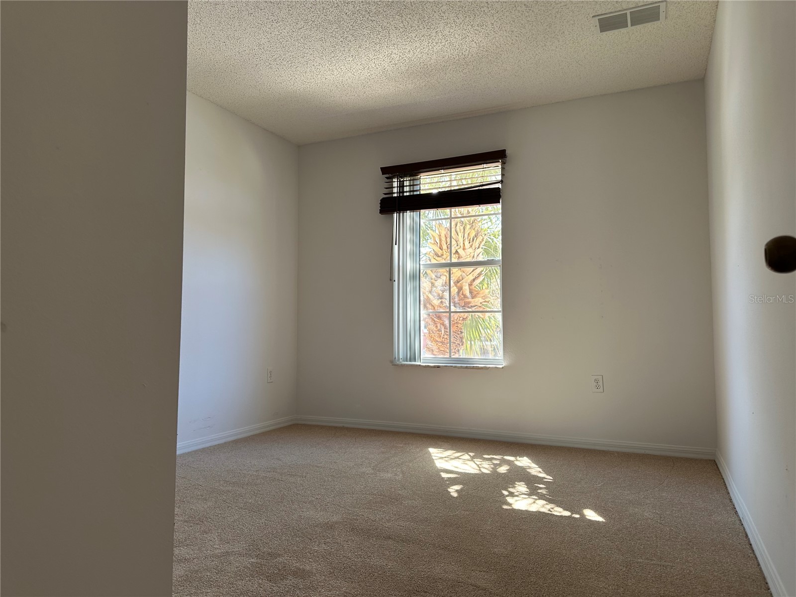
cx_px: 398
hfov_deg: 71.6
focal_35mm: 24
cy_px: 298
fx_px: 552
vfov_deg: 56.8
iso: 100
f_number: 1.78
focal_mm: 6.86
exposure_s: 1/128
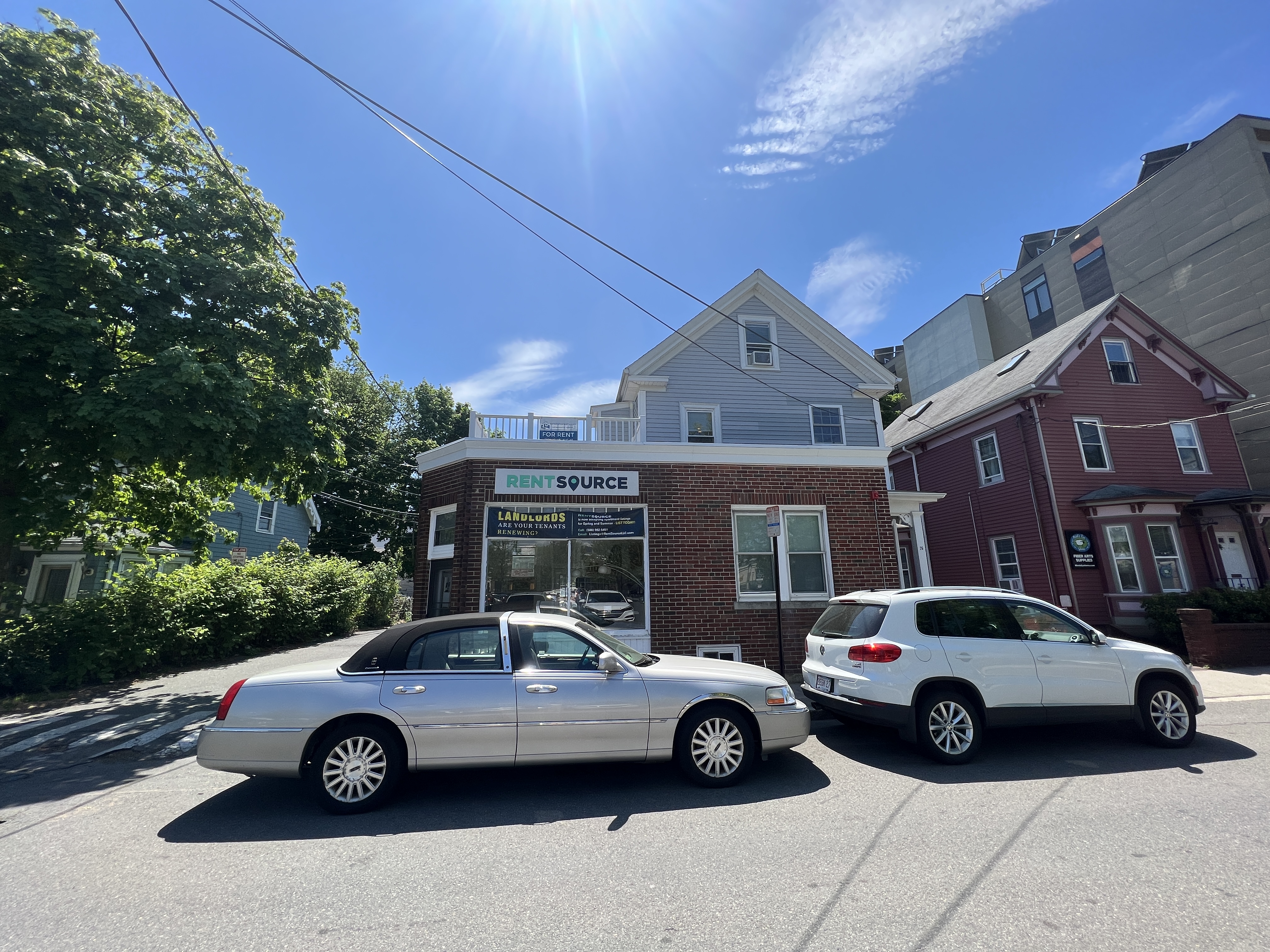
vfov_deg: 89.9
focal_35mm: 13
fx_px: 477
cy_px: 476
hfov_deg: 106.2
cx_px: 635
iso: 32
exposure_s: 1/1727
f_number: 1.8
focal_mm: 1.57
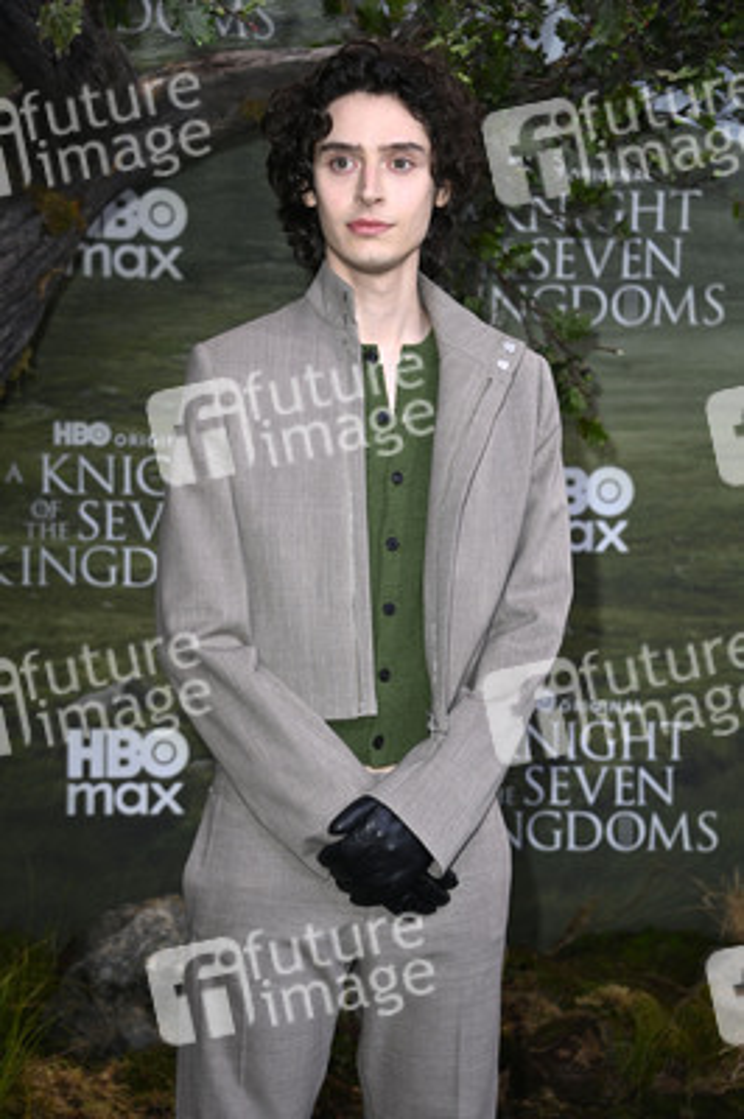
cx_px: 372
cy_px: 560
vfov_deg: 24.8
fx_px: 2546
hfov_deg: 16.6
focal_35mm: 82
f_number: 5.6
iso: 640
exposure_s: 1/250
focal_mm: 82
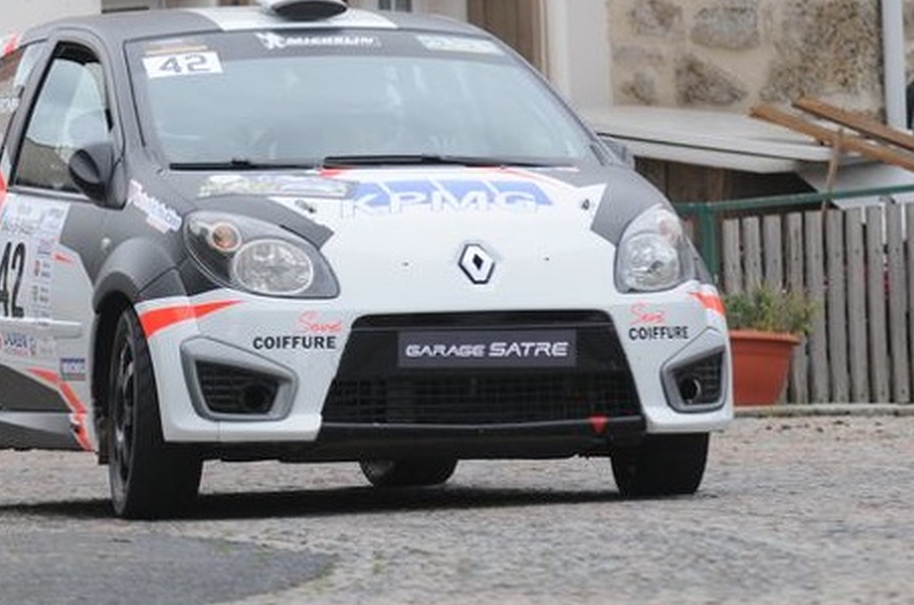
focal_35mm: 512
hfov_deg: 4.0
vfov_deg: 2.7
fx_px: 12969
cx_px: 373
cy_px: 120
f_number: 14
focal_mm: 195
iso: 500
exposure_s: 1/800
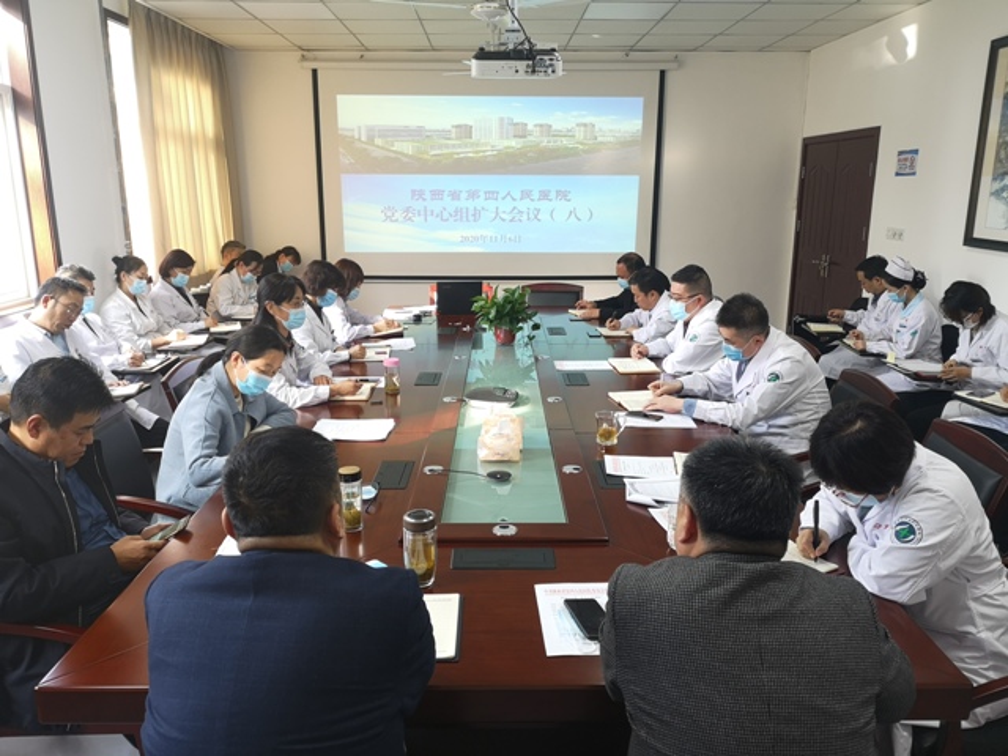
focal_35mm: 27
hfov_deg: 65.3
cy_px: 378
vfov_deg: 51.4
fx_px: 786
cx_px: 504
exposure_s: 1/50
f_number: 1.8
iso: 100
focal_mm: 5.58
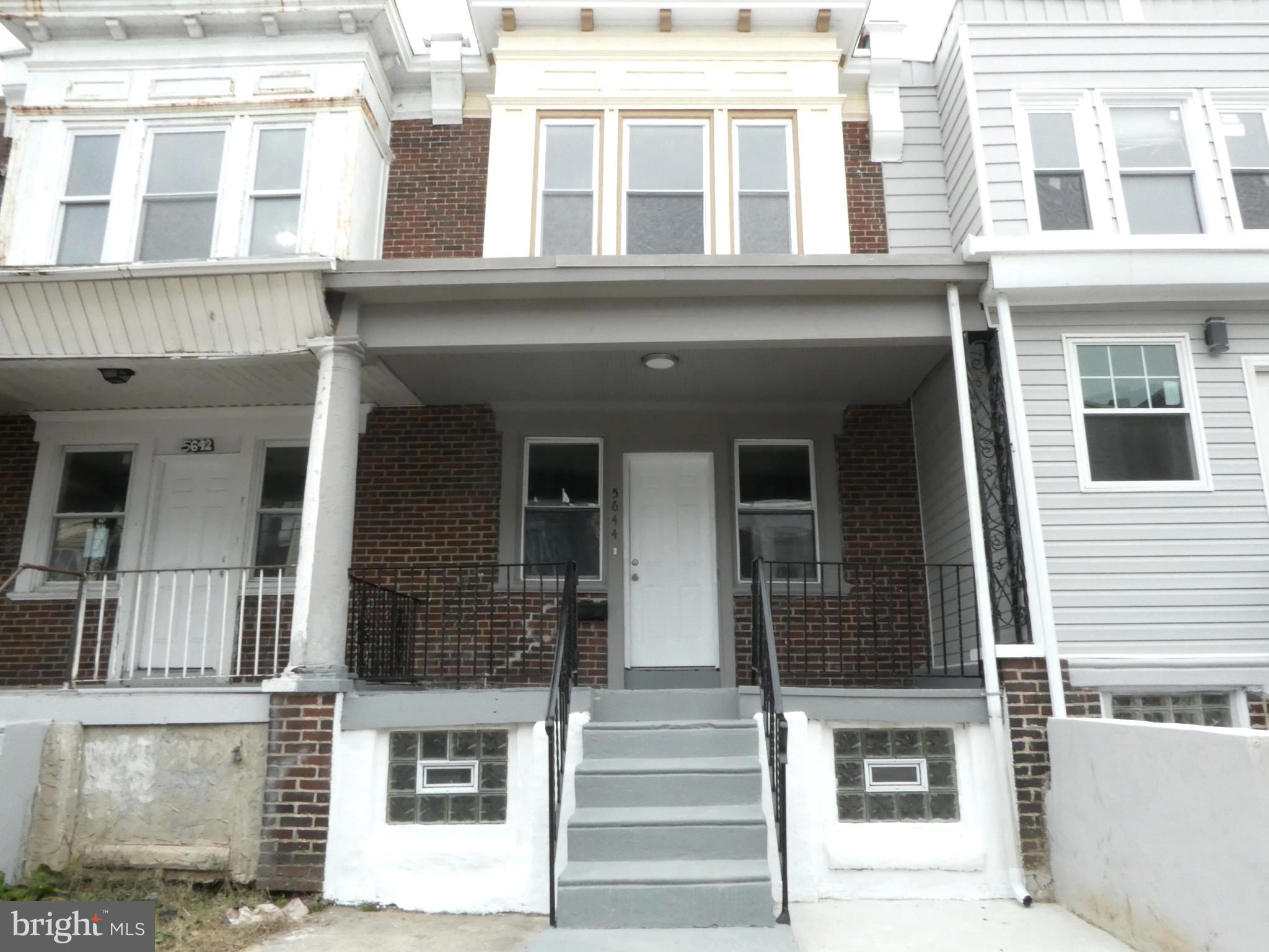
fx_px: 880
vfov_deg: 56.8
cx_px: 634
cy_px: 476
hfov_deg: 71.6
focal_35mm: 24
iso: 320
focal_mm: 4.3
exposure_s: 1/60
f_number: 6.3
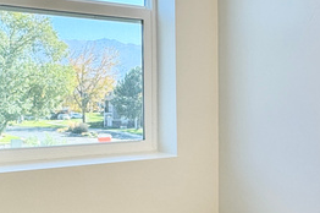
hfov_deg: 34.2
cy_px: 133
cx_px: 248
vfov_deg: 23.7
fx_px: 506
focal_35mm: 57
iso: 40
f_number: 2.2
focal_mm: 2.22
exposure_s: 1/184
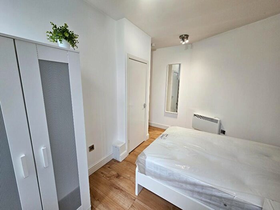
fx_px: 105
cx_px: 140
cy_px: 105
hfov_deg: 106.2
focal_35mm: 13
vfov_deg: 89.9
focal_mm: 2.2
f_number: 2.2
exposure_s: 1/50
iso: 80
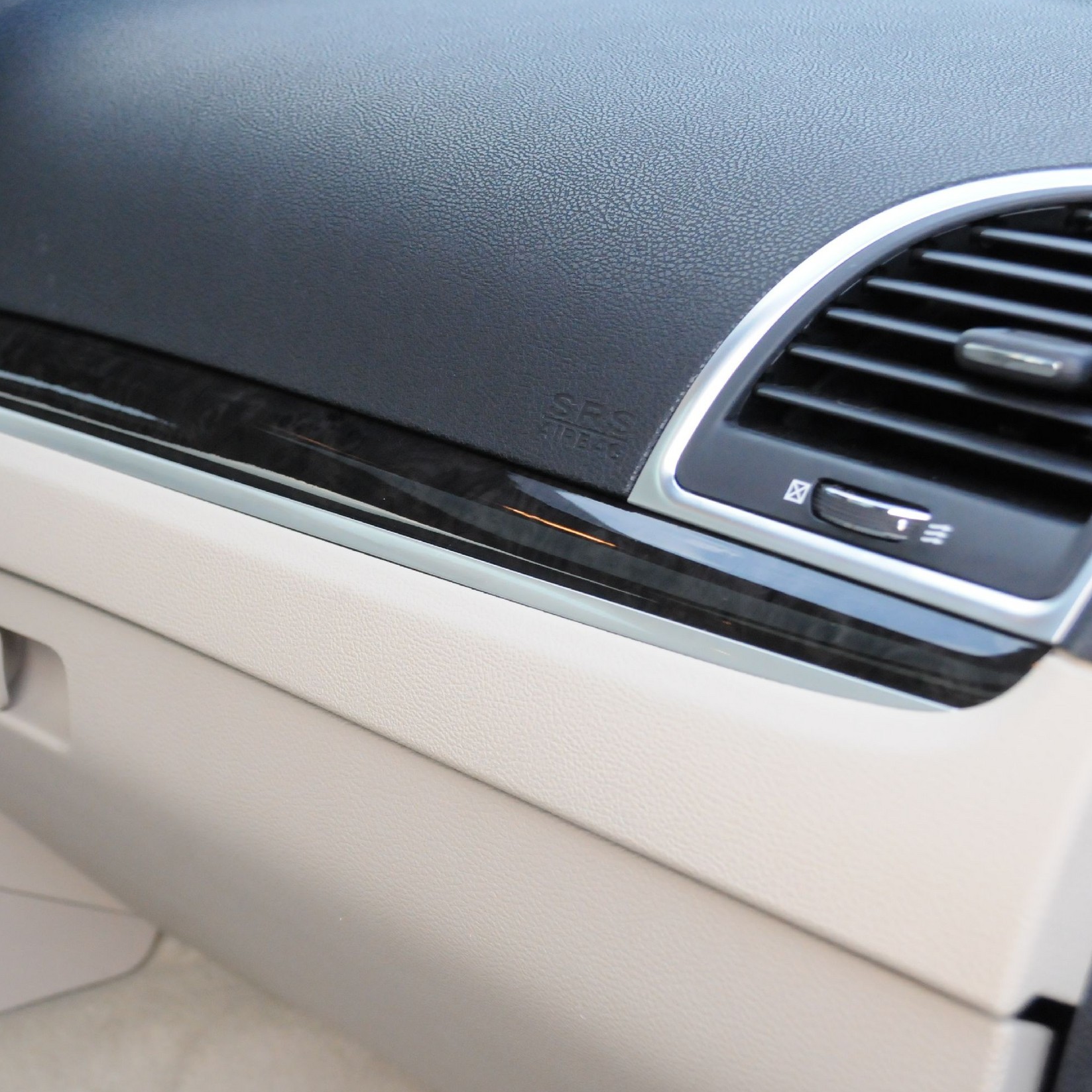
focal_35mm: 58
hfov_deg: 29.1
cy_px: 548
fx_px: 2070
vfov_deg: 29.6
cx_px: 287
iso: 2000
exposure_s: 1/200
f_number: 5.6
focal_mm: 30
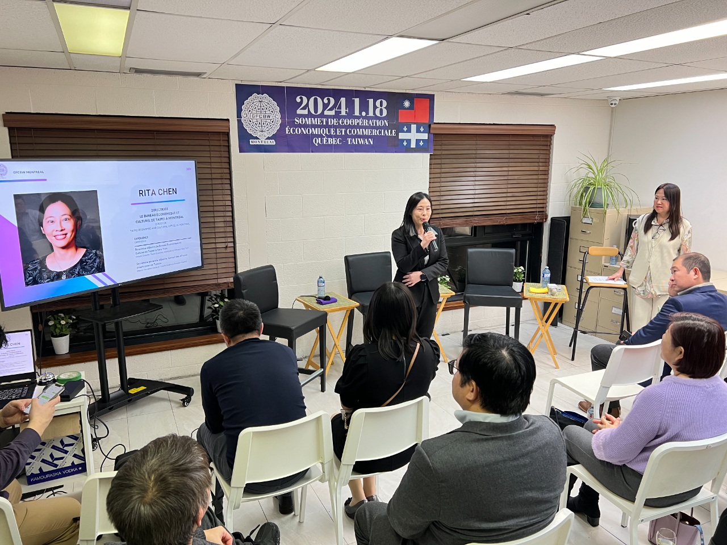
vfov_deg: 53.1
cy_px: 272
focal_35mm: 26
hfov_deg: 67.3
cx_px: 364
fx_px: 546
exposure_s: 1/60
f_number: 1.5
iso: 200
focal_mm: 5.7
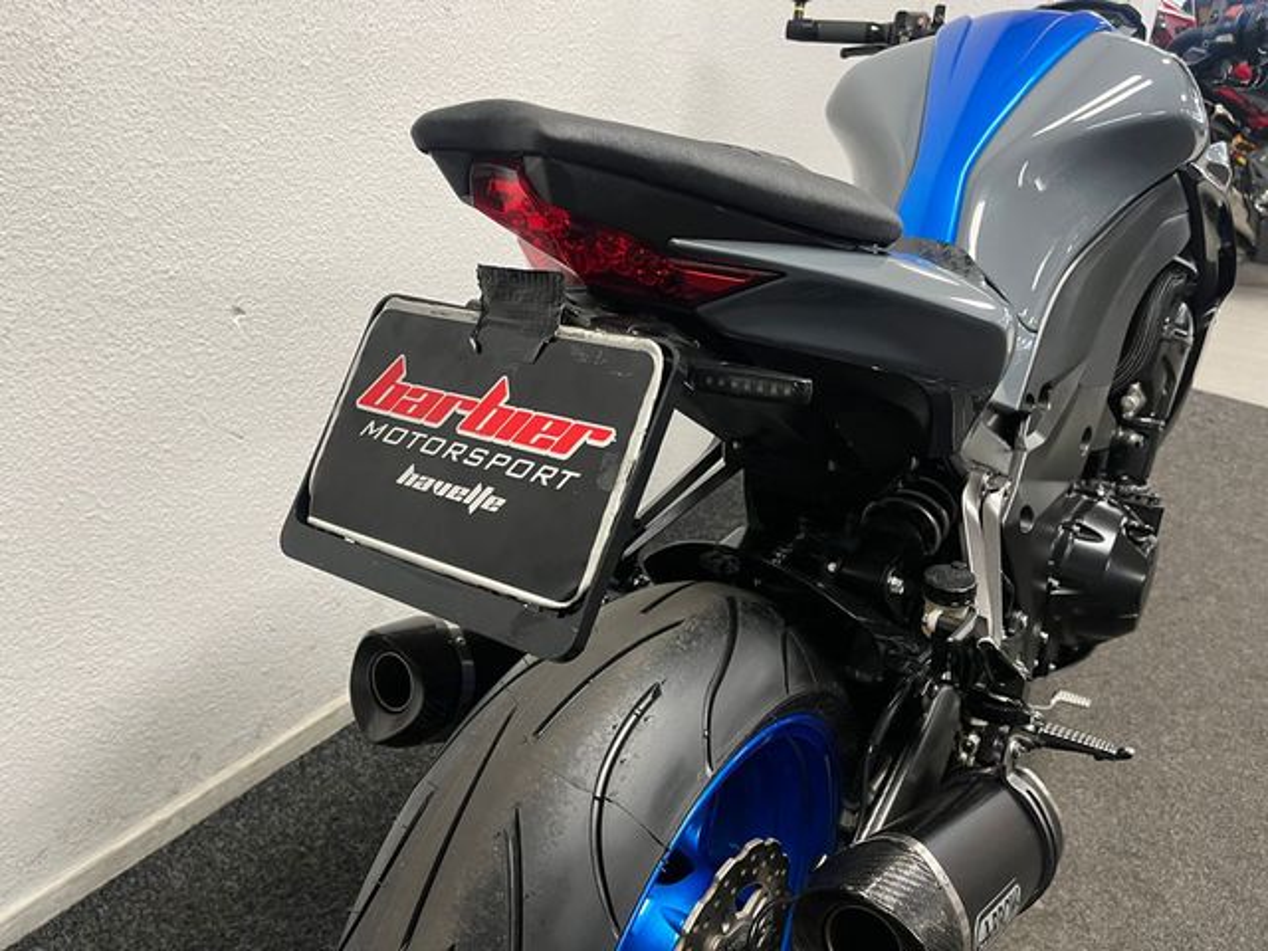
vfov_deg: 53.1
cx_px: 634
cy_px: 476
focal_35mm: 26
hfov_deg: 67.3
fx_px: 952
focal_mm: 5.1
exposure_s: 1/50
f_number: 1.6
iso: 125
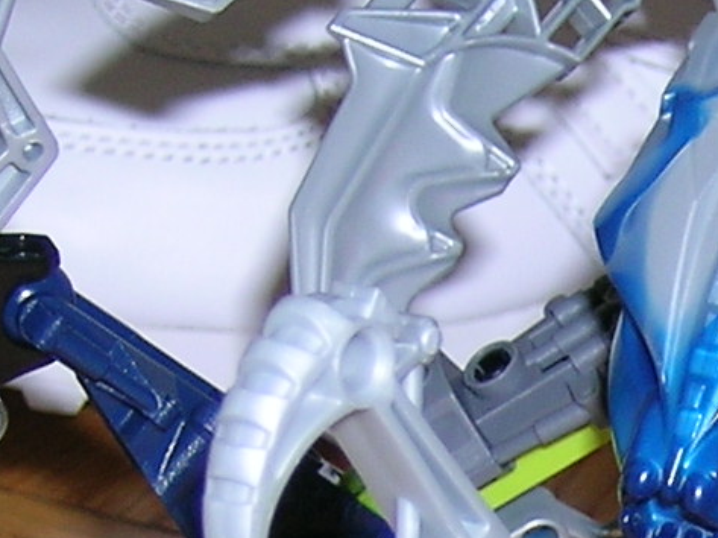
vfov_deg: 7.5
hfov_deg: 10.1
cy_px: 880
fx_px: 3979
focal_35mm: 192
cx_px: 944
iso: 50
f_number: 3
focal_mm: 7.2
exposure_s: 1/60.1
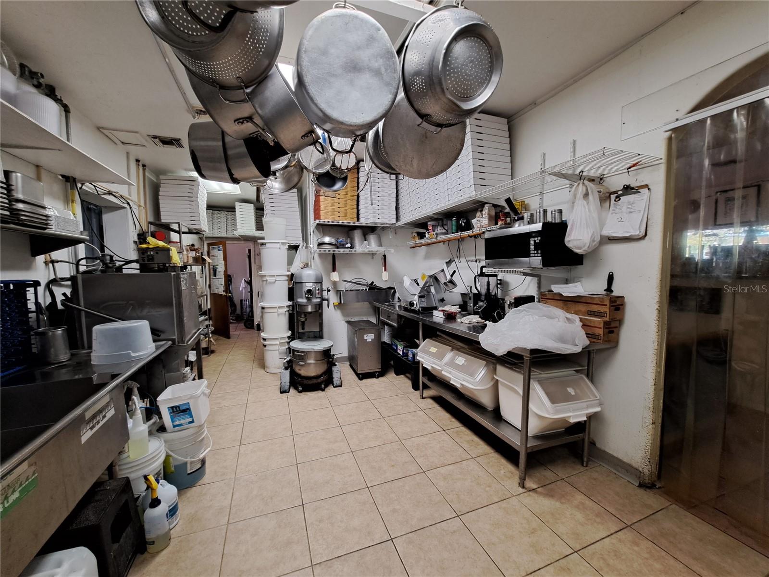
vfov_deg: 89.9
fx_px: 289
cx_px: 384
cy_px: 288
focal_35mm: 13
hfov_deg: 106.2
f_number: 2.2
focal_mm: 1.74
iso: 125
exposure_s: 1/40
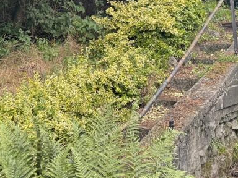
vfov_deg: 22.2
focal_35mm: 64
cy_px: 7
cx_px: 86
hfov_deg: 30.1
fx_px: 440
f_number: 1.78
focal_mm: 6.76
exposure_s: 1/244
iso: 64
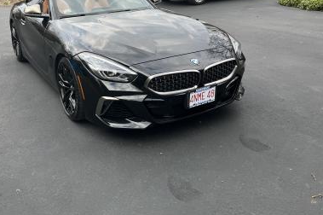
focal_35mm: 36
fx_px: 323
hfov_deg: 52.4
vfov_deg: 36.1
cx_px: 116
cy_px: 57
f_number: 1.6
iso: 50
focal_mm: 5.1
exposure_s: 1/376
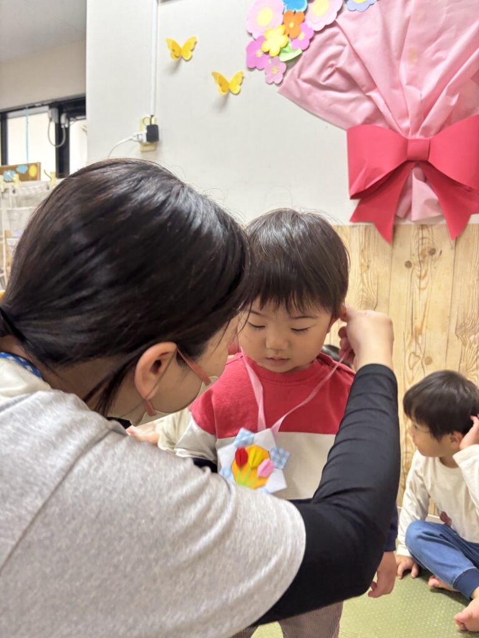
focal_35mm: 26
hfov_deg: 53.1
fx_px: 480
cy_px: 319
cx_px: 240
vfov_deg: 67.3
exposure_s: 1/60
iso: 200
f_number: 1.6
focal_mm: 5.96
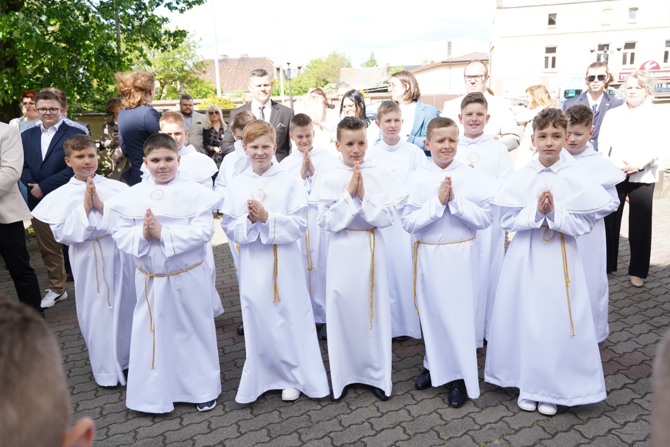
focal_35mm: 28
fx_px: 521
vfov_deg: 46.4
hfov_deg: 65.5
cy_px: 224
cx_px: 335
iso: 160
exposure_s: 1/100
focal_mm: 28
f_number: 7.1
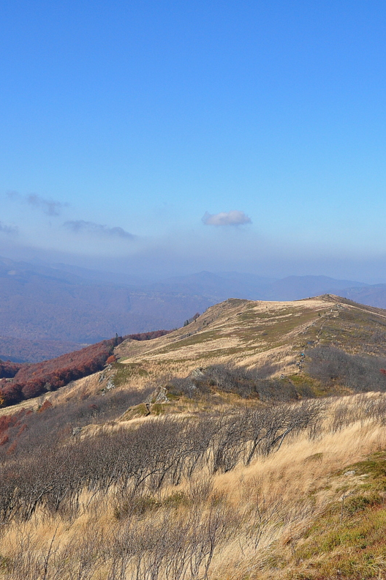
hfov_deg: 23.8
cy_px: 289
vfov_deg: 35.2
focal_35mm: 57
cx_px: 160
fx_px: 913
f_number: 11
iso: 400
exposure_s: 1/500
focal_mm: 25
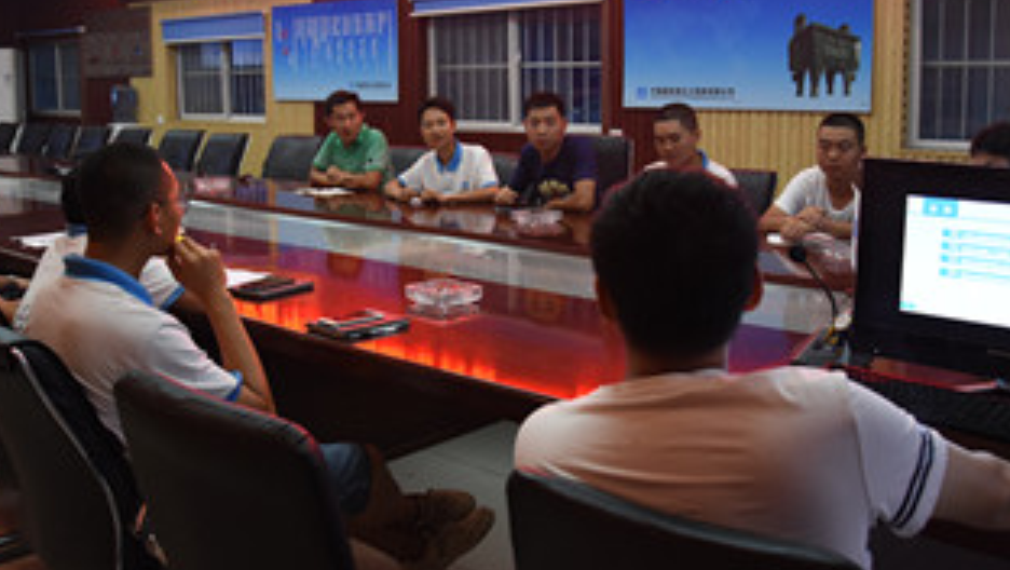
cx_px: 450
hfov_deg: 52.6
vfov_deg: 31.0
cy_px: 196
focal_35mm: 38
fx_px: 1018
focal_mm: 18
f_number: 4
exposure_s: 1/60
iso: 1250
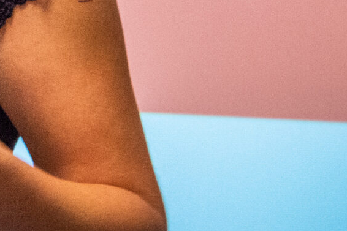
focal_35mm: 475
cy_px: -182
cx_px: -161
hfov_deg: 4.3
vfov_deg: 2.9
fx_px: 4577
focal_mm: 70
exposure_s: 1/160
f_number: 5.6
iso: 2500
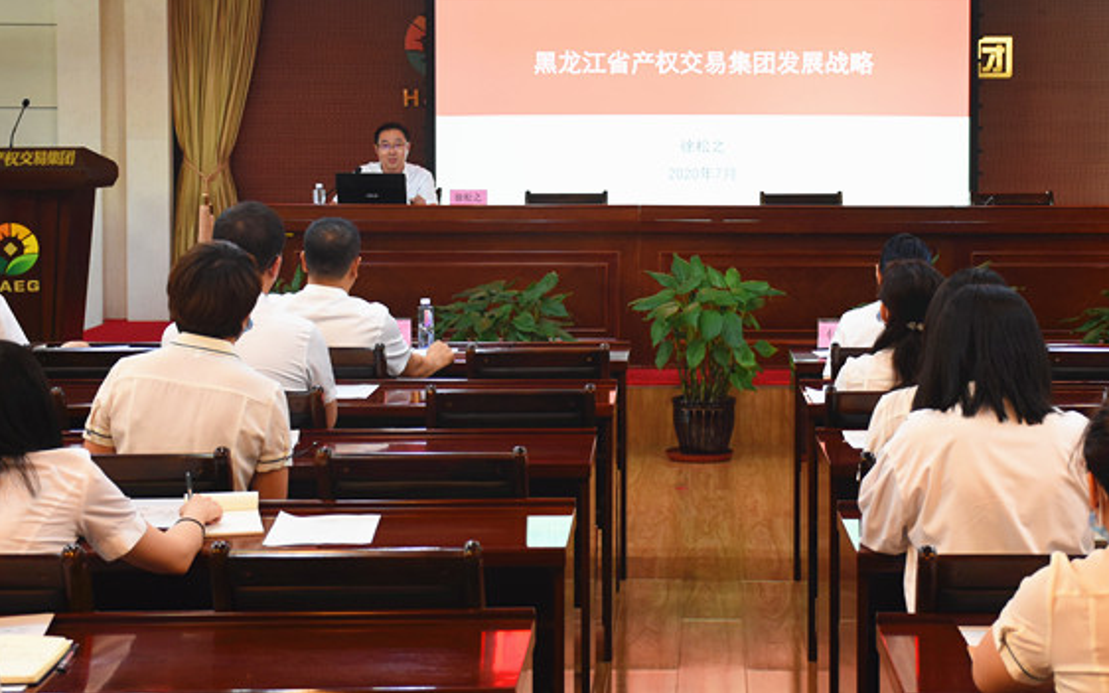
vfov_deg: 17.5
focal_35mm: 74
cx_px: 673
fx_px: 2236
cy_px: 194
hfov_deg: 27.8
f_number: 4.2
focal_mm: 34
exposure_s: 1/50
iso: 1100
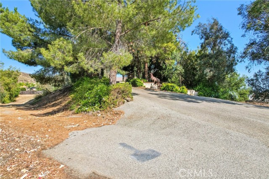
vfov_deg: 57.2
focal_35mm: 22
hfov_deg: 78.6
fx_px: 164
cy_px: 90
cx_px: 134
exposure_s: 1/1500
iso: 110
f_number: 2.8
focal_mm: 8.38
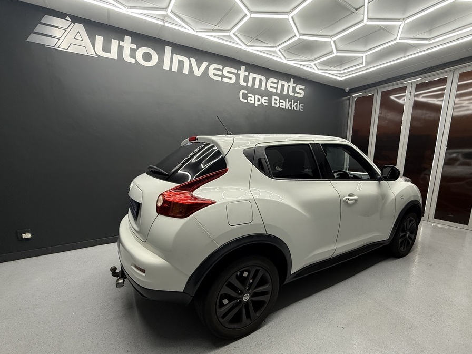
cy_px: 200
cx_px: 249
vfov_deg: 77.7
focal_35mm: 16
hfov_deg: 94.4
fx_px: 218
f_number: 2.2
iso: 160
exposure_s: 1/100
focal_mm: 2.22
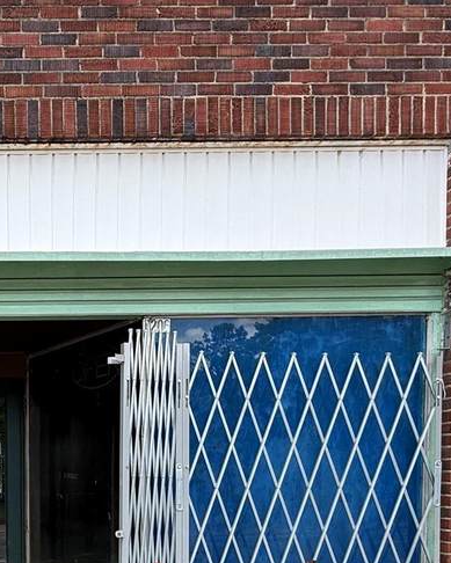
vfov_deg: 45.1
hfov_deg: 34.7
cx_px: -60
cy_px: 518
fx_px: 600
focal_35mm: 36
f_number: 2.2
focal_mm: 2.22
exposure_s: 1/256
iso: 50
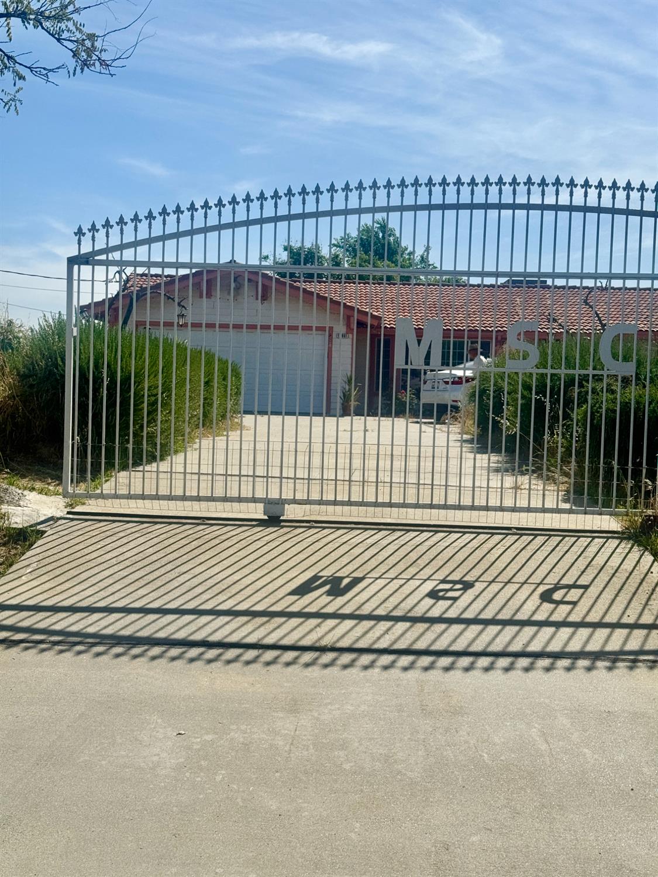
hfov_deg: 30.3
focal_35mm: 48
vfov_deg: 39.7
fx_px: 1217
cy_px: 438
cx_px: 329
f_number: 1.78
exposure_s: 1/10526
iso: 64
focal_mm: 6.76
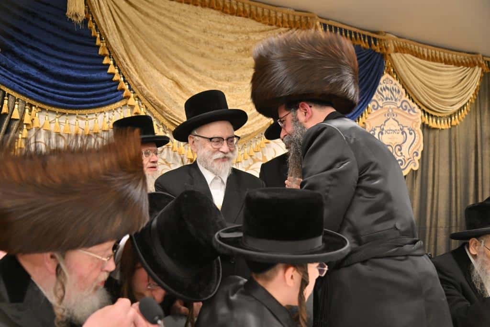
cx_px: 245
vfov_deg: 35.1
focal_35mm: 38
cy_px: 164
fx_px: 517
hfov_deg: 50.7
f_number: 4
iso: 800
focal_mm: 38
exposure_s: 1/320
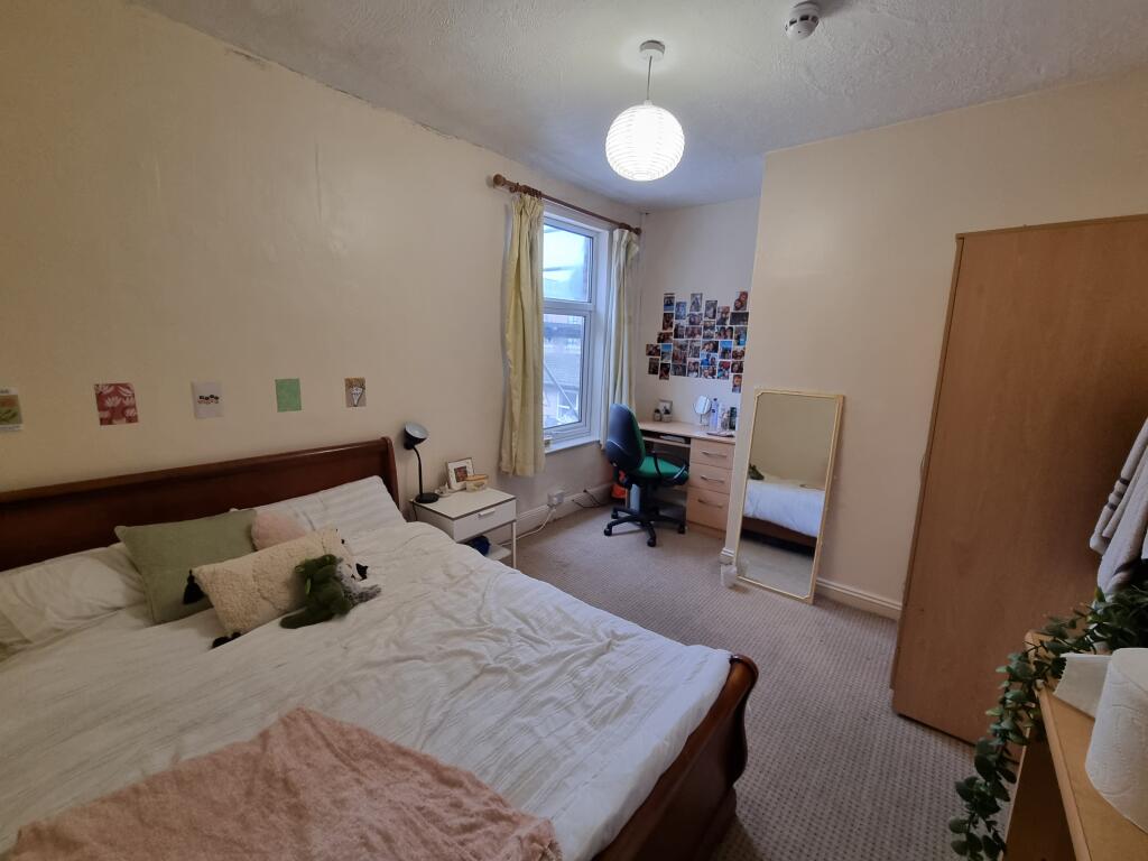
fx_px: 431
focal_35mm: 13
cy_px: 430
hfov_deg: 106.2
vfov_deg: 89.9
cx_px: 574
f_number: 2.2
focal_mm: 2.2
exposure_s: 1/50
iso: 320
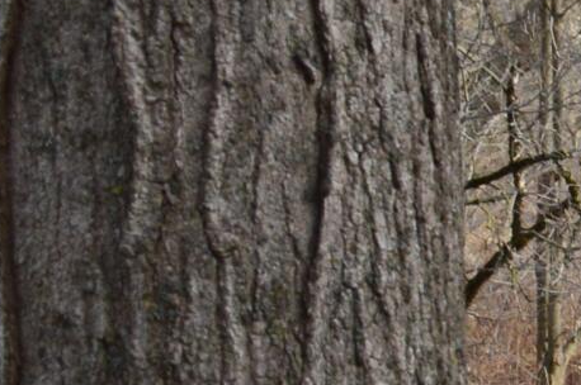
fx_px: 2853
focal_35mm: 177
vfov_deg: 7.6
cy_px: 594
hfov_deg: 9.8
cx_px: 1518
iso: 400
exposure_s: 1/125
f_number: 9
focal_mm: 18
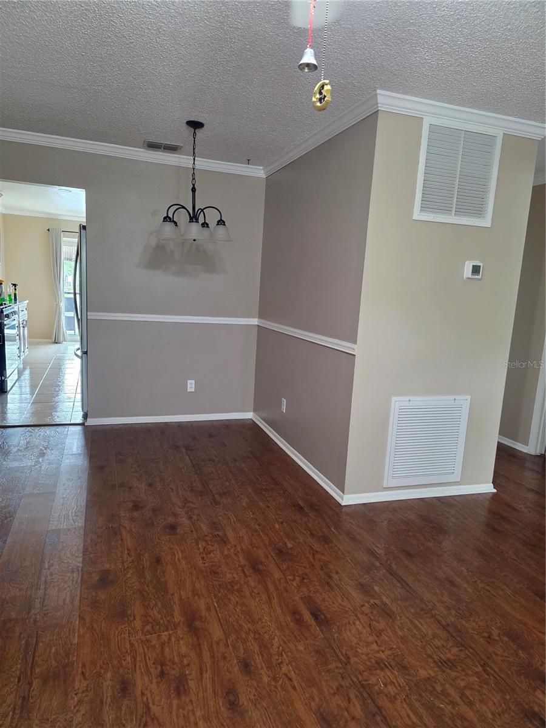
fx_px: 484
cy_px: 364
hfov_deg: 58.9
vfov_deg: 73.9
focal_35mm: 23
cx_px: 273
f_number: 1.7
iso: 500
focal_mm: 6.3
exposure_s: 1/120
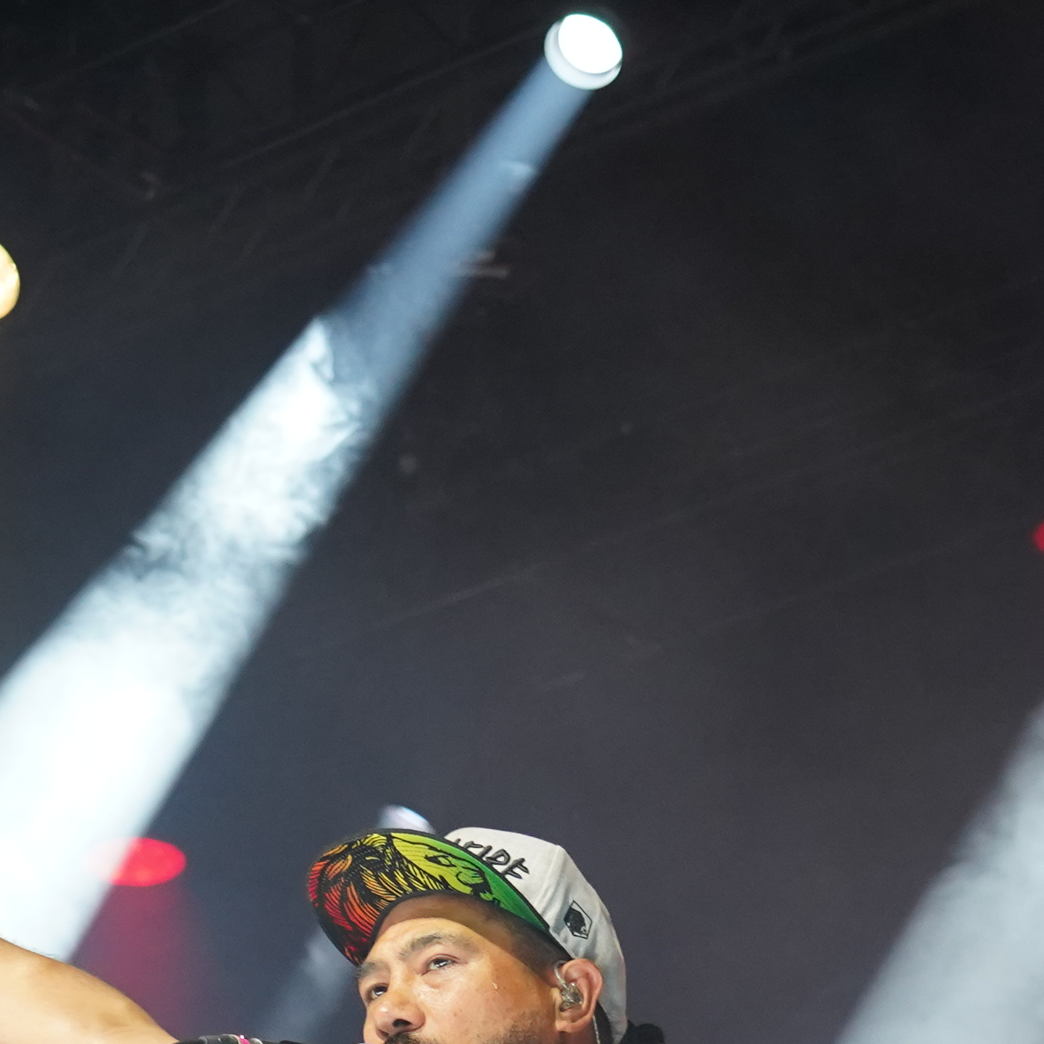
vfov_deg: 9.9
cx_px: 319
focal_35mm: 175
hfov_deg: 10.0
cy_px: 1011
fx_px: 5971
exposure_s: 1/160
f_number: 4
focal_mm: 52
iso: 2000
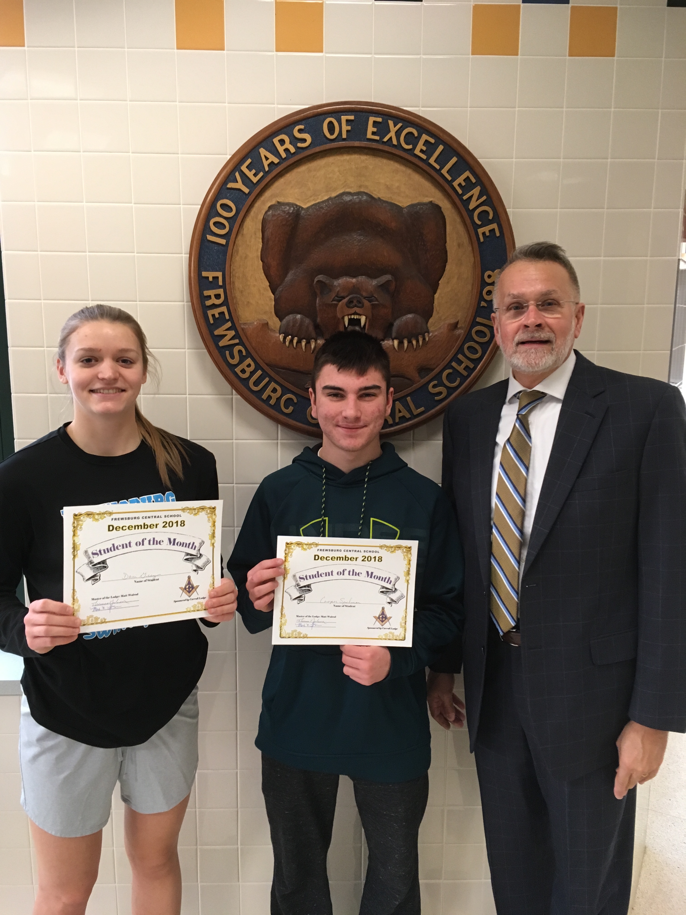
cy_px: 458
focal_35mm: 29
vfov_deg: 61.7
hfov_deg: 48.2
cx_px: 343
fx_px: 766
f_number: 2.2
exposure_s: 1/30
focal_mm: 4.15
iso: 100
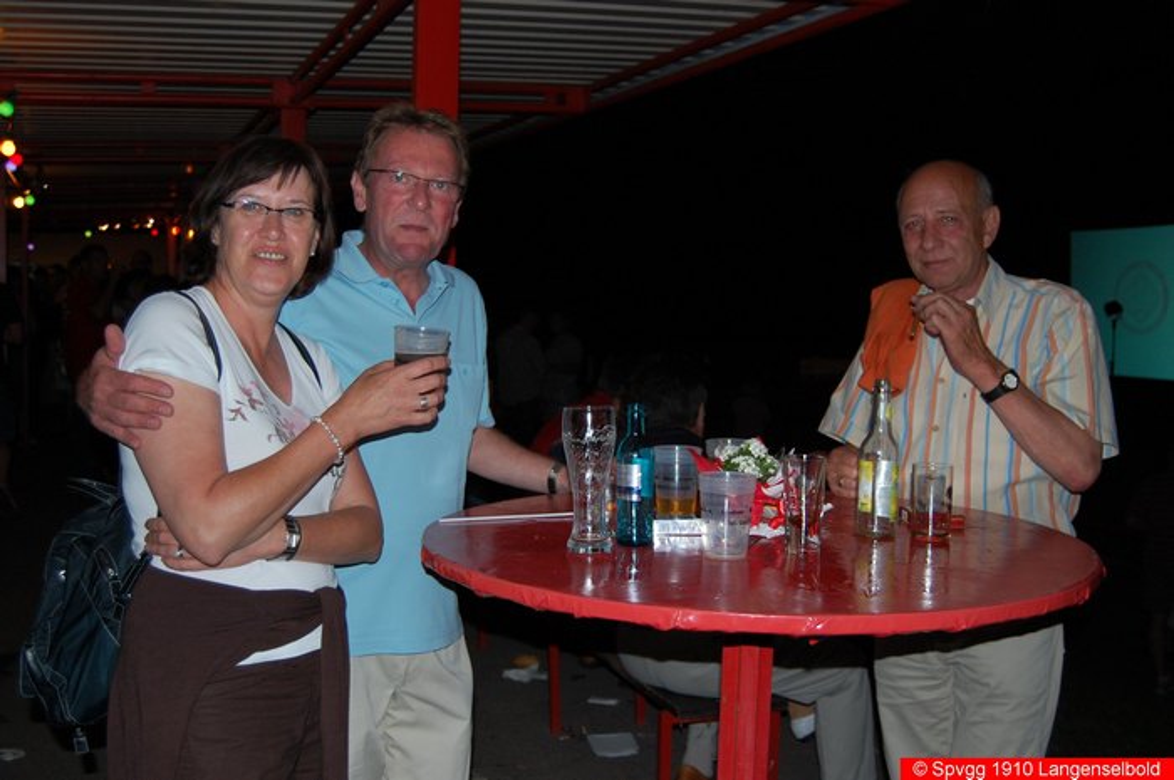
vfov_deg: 34.1
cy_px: 390
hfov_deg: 49.6
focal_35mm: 39
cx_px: 587
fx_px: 1270
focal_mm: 26
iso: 400
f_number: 4.2
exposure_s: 1/60
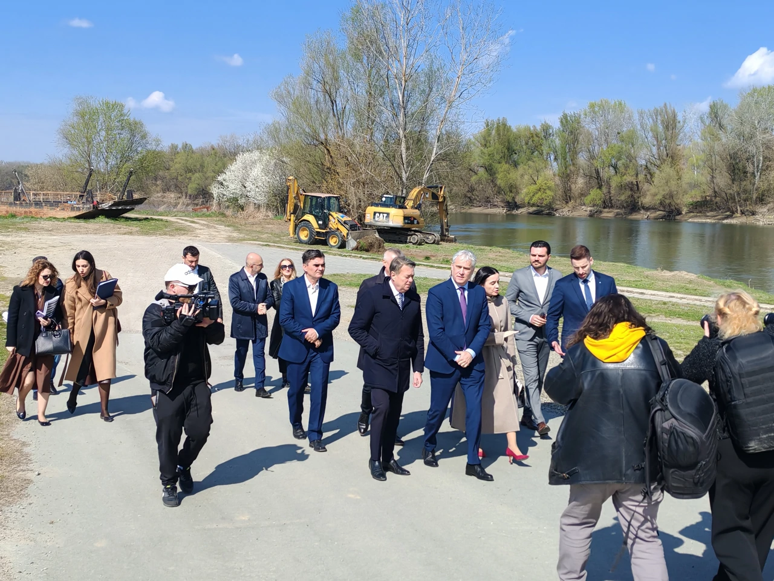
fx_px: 984
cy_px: 290
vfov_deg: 32.9
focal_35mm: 44
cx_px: 387
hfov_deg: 42.9
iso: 50
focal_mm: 5.52
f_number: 1.95
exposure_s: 1/1500
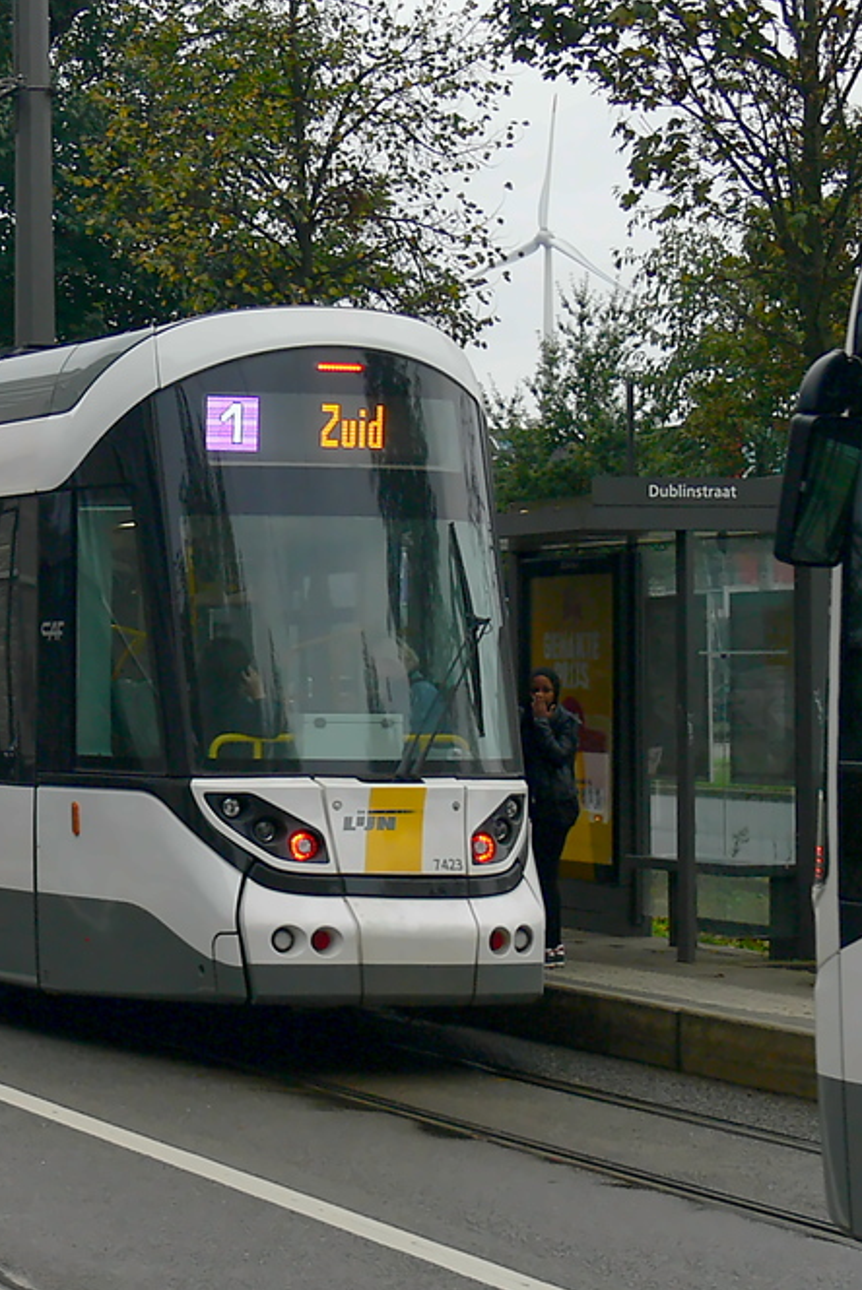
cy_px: 693
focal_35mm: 105
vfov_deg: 19.4
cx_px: -74
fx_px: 3767
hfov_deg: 12.8
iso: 80
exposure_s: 1/160
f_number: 3.2
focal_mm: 11.8
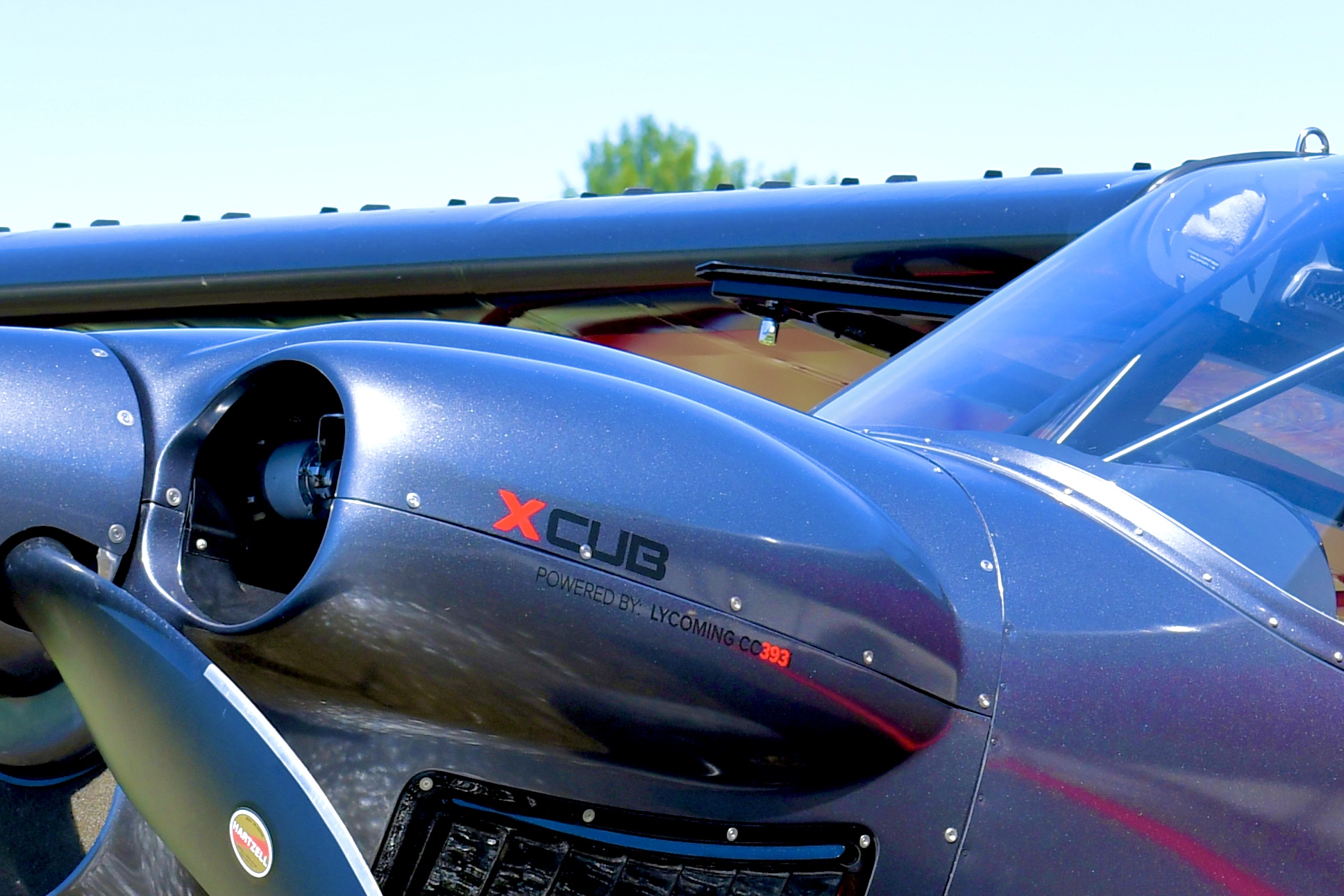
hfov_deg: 6.8
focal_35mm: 302
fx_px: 11275
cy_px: 1192
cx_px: 1245
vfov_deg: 4.5
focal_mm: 70
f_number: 8
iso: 140
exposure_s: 1/250
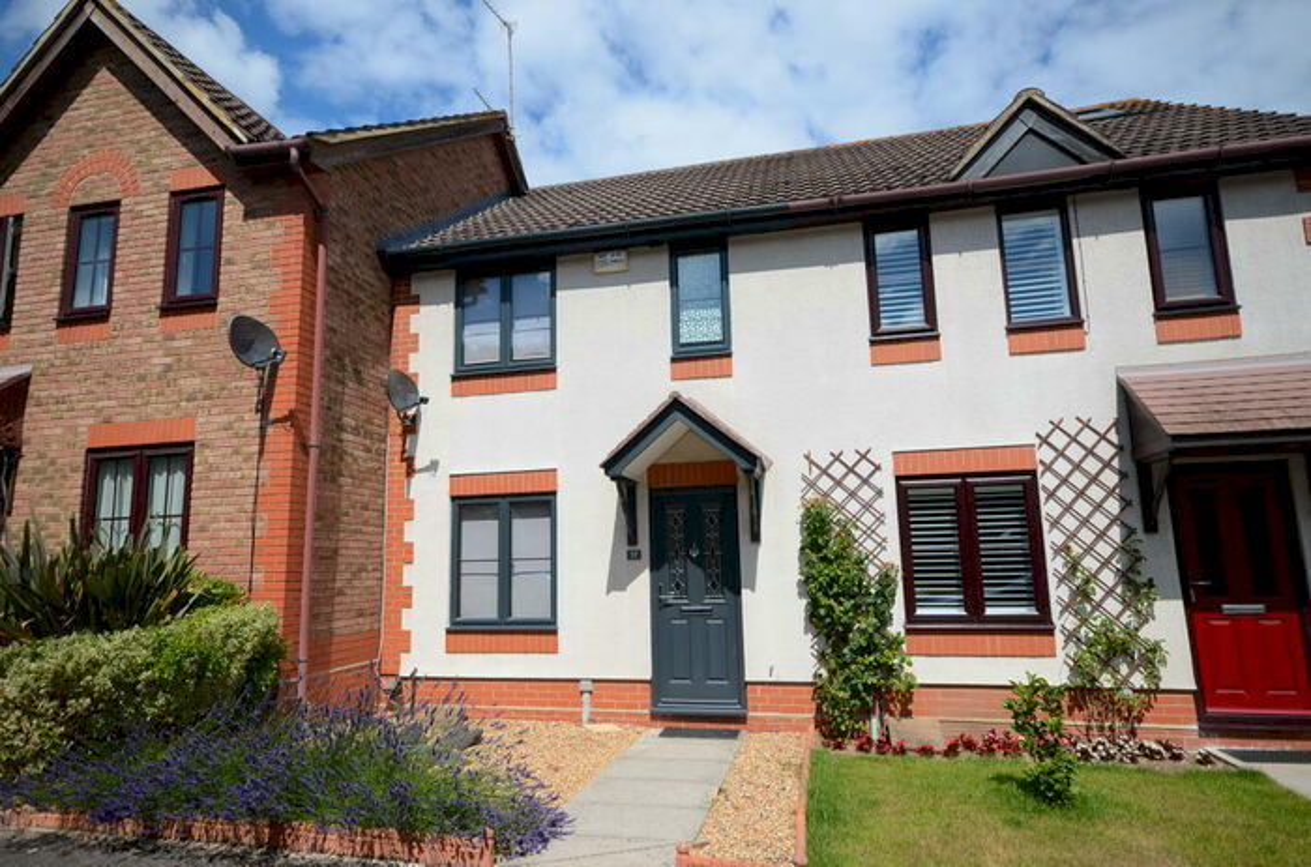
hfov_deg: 81.3
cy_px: 434
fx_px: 763
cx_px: 656
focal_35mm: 21
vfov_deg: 59.2
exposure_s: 1/320
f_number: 9
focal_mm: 14
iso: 100
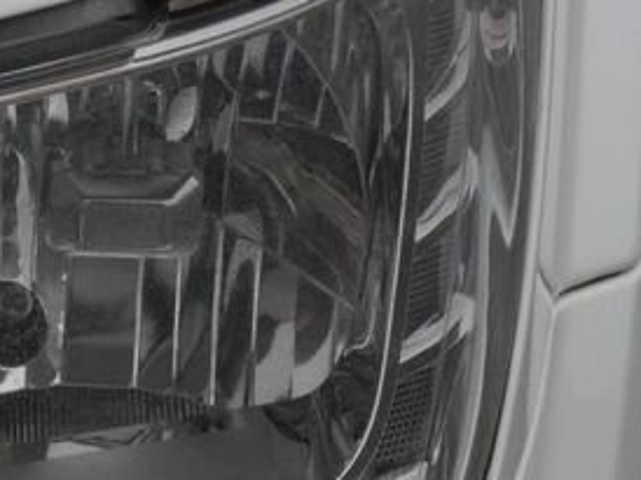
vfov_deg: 6.0
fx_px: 4570
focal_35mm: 247
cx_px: -320
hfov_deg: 7.9
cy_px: 424
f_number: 5.6
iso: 80
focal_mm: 11.9
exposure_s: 1/100
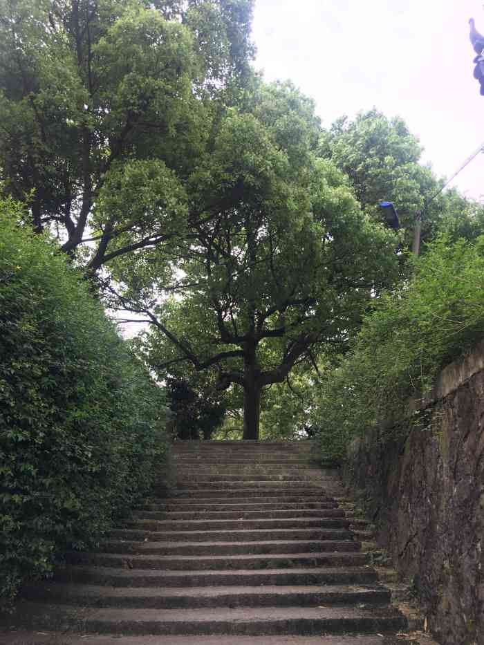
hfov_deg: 48.2
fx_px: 541
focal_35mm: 29
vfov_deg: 61.7
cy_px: 322
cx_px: 242
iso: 25
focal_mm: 4.15
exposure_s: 1/200
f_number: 2.2
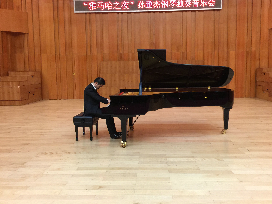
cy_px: 92
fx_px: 259
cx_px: 143
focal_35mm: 33
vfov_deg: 42.9
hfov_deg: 55.3
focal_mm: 4.15
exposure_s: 1/4
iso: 64
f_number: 2.2
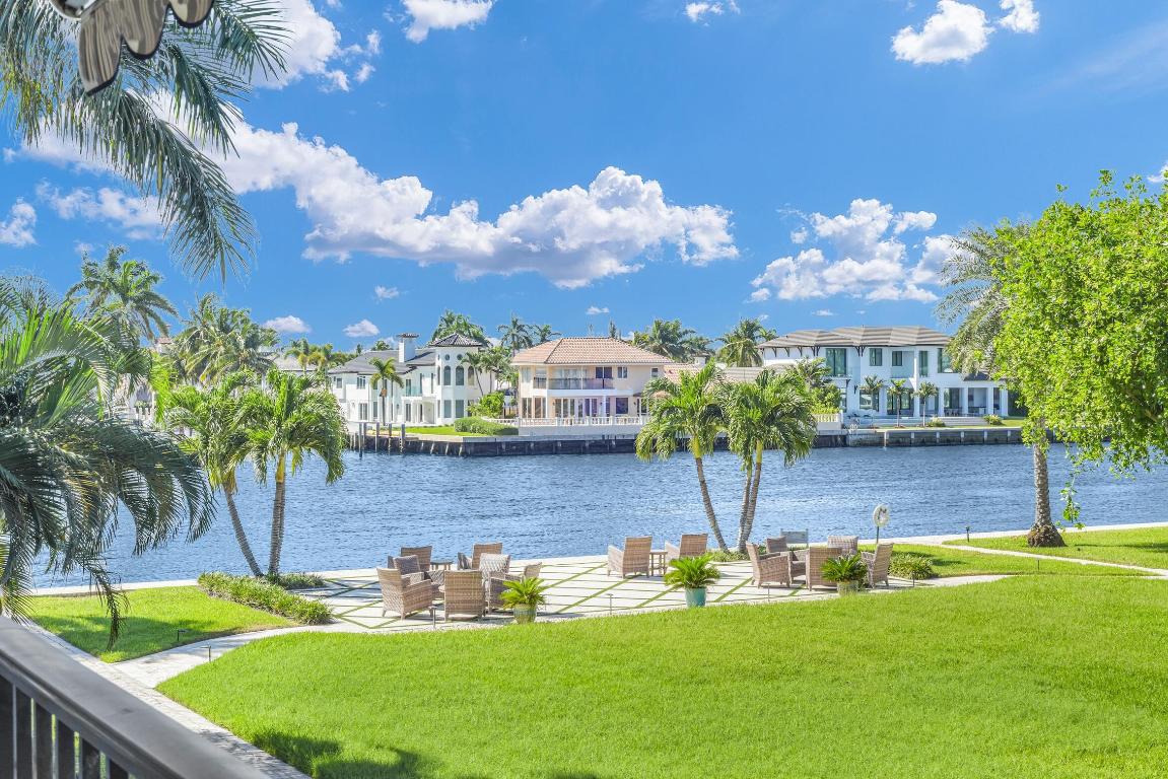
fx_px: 1623
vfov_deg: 27.0
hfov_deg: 39.6
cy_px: 390
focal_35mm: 50
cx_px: 584
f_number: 22
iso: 200
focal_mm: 50
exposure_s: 1/60
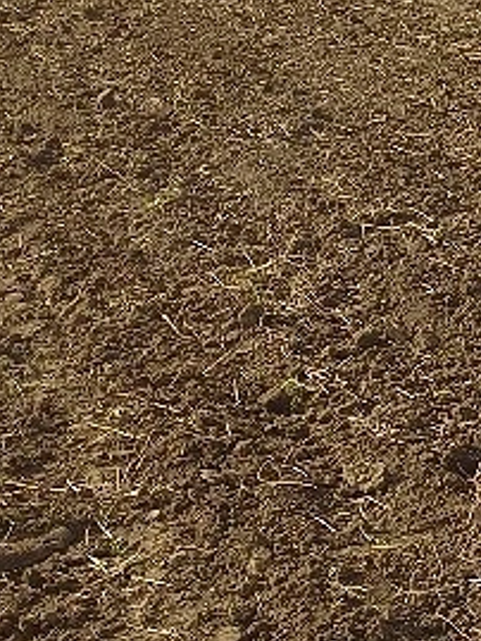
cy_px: 151
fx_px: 2203
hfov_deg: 10.7
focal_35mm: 119
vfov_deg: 16.4
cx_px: 1143
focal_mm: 5.31
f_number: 1.7
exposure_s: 1/435
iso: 50
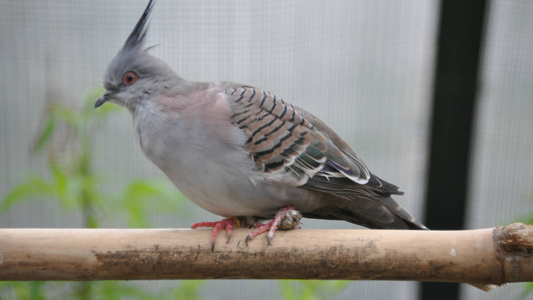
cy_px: 127
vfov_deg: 2.9
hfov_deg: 5.1
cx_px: 267
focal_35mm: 425
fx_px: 6006
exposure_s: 1/640
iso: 1000
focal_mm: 270
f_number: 6.3
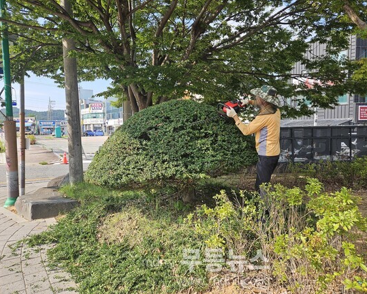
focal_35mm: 25
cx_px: 197
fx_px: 271
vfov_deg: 56.8
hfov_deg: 68.0
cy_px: 142
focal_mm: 5.4
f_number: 1.8
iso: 25
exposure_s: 1/688
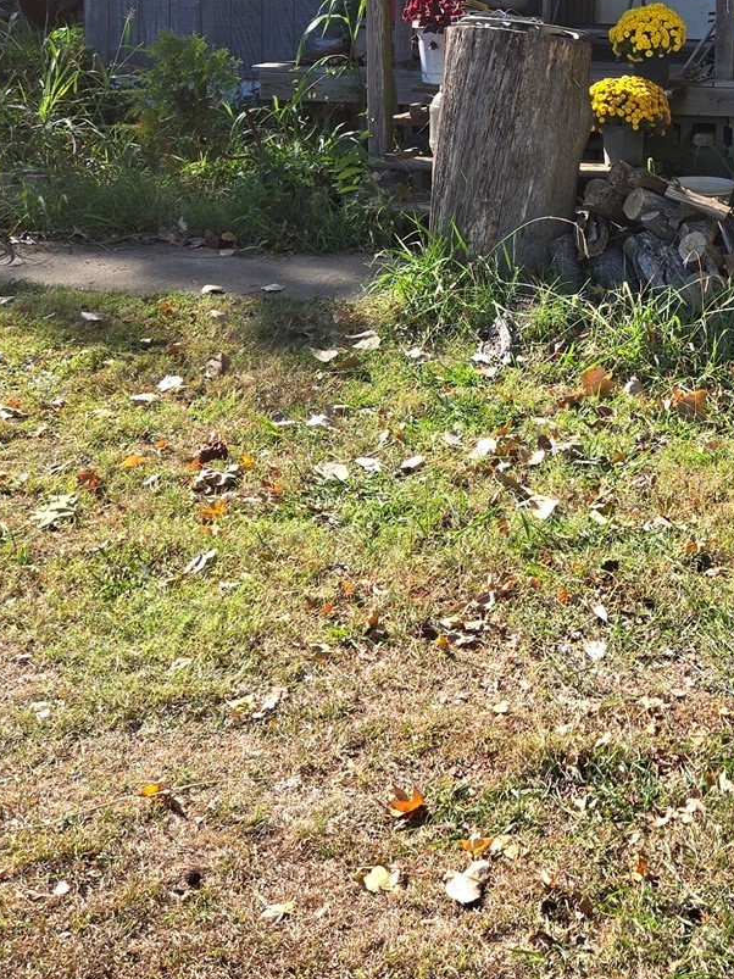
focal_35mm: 55
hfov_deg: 25.7
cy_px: 89
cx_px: 671
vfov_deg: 33.1
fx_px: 1555
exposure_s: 1/773
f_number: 1.8
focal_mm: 5.4
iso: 25
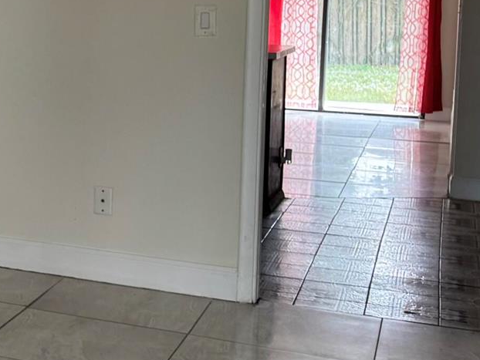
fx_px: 1096
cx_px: -209
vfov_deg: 18.5
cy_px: 76
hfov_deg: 21.4
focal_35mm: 79
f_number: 1.78
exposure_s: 1/121
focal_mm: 6.76
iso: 125
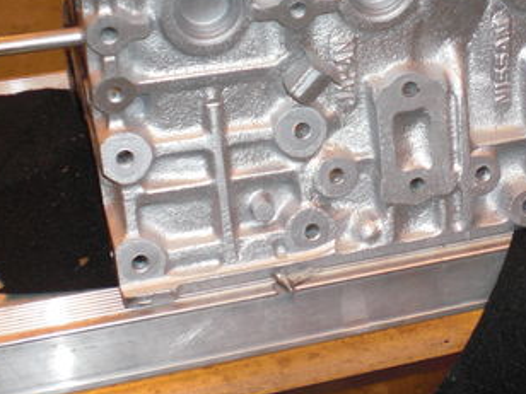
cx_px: 388
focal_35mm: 79
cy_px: 138
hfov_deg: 24.5
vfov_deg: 18.6
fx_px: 1200
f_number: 3.1
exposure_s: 1/60
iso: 200
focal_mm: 6.3
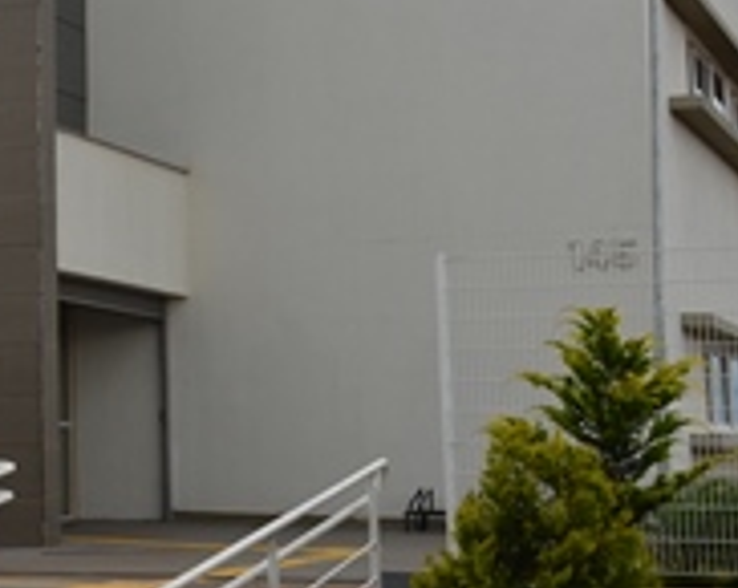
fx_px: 2115
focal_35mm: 97
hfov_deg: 19.0
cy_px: 116
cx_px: -61
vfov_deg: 15.7
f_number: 8
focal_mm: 28
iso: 200
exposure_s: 1/250
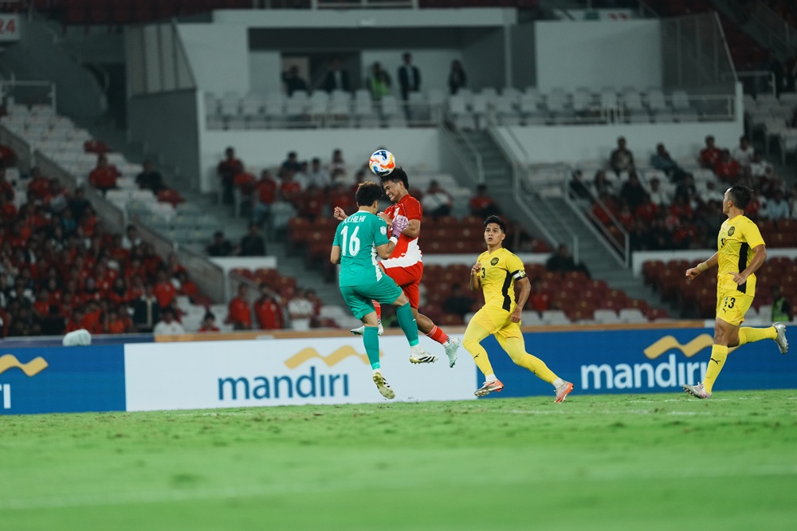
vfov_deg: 4.6
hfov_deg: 6.9
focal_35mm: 300
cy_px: 266
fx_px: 6639
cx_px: 398
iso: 1000
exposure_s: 1/1250
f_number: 2.8
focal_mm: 300
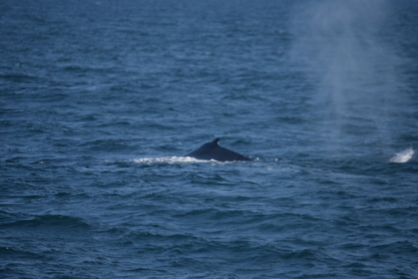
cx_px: 209
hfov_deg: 6.9
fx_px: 3483
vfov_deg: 4.6
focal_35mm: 300
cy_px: 140
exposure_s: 1/1600
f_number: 5.6
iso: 200
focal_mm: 200
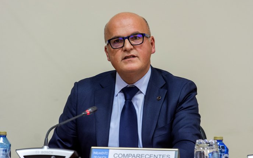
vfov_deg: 4.6
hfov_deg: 7.4
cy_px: 75
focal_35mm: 285
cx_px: 127
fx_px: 1962
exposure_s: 1/125
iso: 1600
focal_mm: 185
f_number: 4
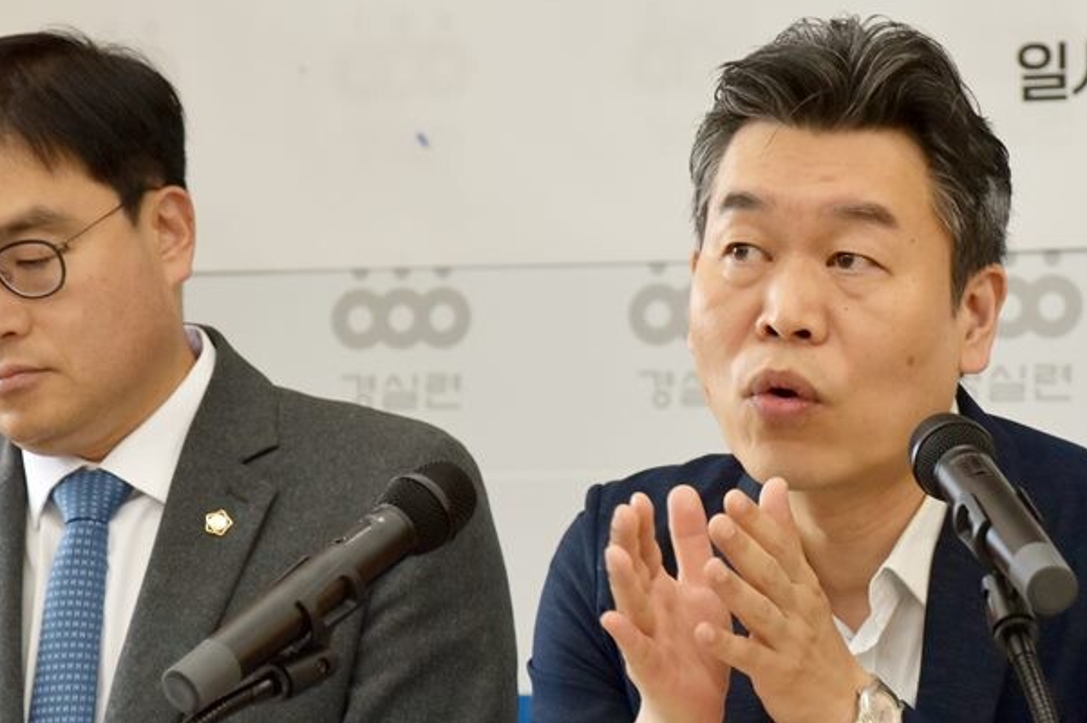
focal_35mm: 220
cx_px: 689
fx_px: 6639
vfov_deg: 6.2
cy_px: 503
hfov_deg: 9.4
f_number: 5.3
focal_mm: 86
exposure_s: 1/200
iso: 640
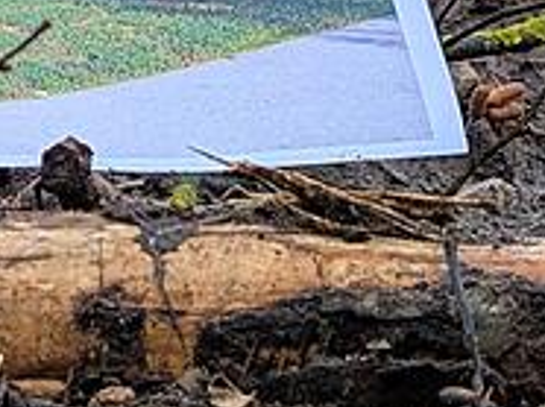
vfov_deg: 6.8
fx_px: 3318
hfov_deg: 9.0
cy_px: -381
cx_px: -428
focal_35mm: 211
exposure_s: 1/567
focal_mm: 6.9
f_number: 1.68
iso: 19
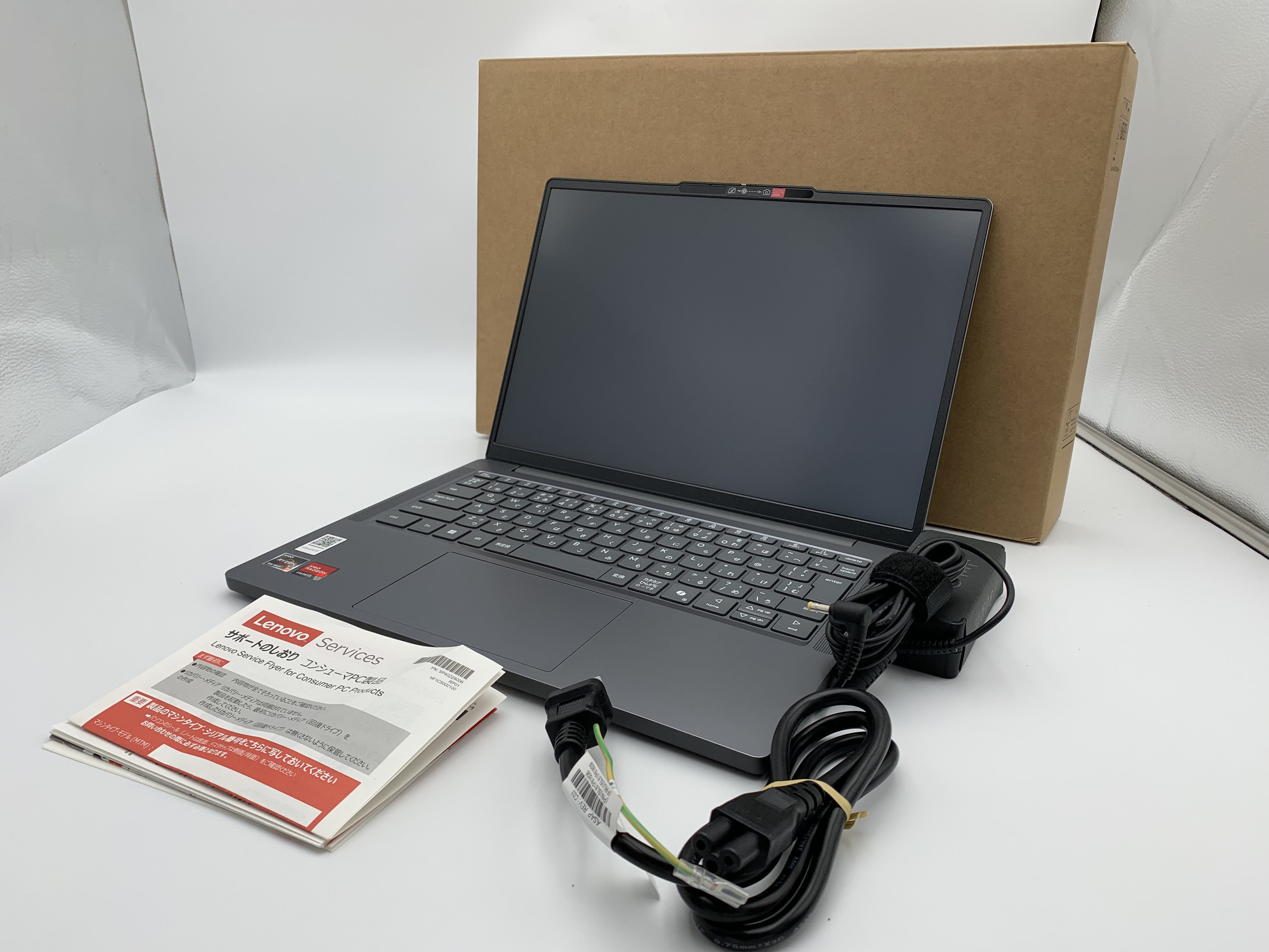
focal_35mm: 26
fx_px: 953
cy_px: 476
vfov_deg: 53.1
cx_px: 634
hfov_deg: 67.3
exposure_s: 1/376
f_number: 1.8
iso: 25
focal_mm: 4.25
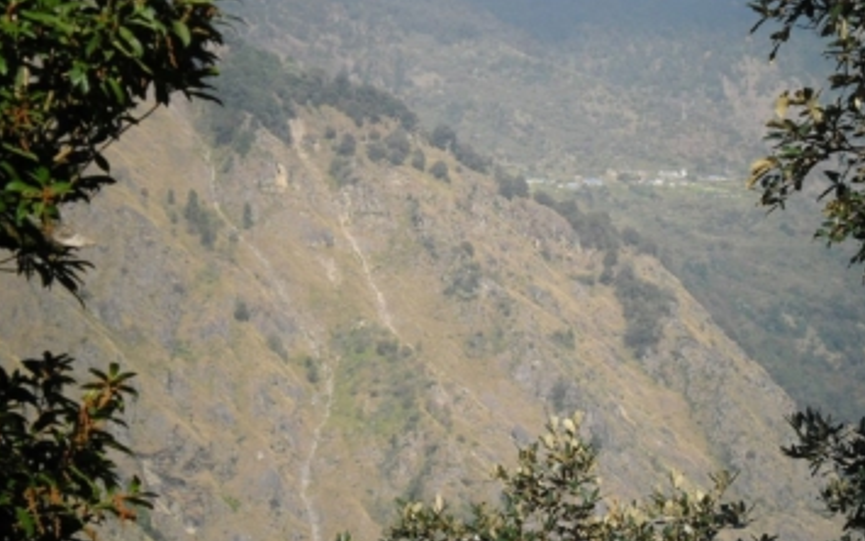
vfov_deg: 10.2
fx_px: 3042
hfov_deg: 16.2
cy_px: 246
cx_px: 482
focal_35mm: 129
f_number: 6.5
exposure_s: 1/173
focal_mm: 19.2
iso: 80
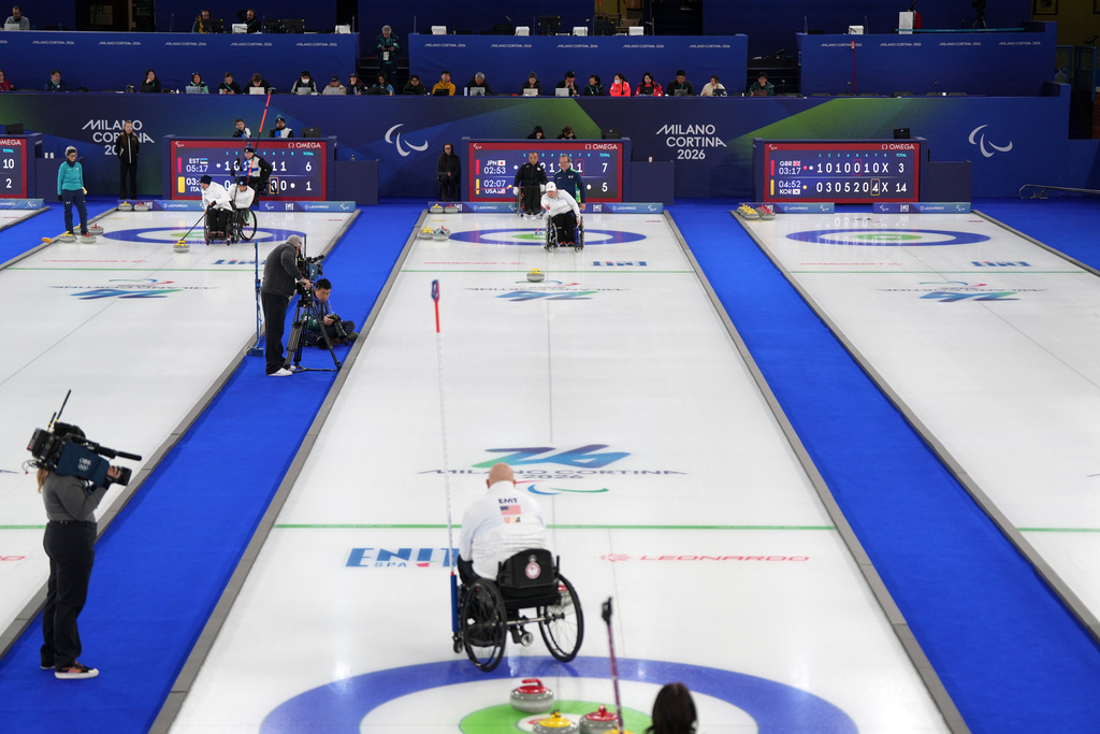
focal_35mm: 91
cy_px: 367
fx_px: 2781
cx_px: 550
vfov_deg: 15.0
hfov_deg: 22.4
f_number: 2.8
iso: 320
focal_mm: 91
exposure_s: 1/800
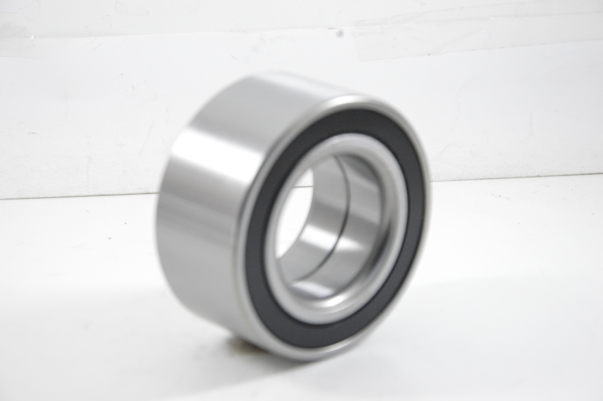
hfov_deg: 16.1
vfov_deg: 10.7
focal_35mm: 128
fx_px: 2134
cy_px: 200
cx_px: 302
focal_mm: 85
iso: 3200
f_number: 7.1
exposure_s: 1/100
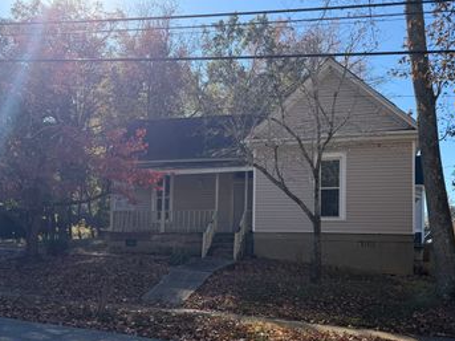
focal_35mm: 35
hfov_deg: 52.5
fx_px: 460
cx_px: 204
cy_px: 226
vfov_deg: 40.2
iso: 80
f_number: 1.78
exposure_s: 1/2299
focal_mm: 6.76
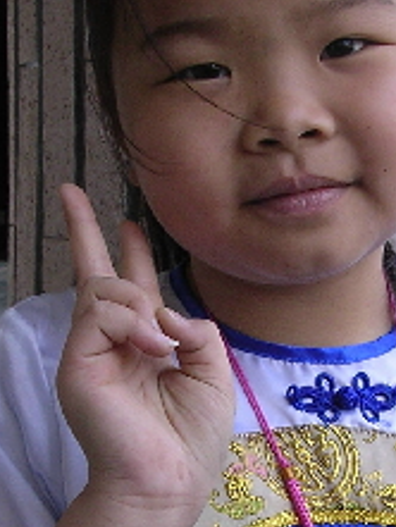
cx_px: 317
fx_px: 1570
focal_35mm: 103
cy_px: 439
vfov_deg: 18.8
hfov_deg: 14.3
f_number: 2.8
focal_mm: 5.8
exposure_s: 1/102
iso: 100
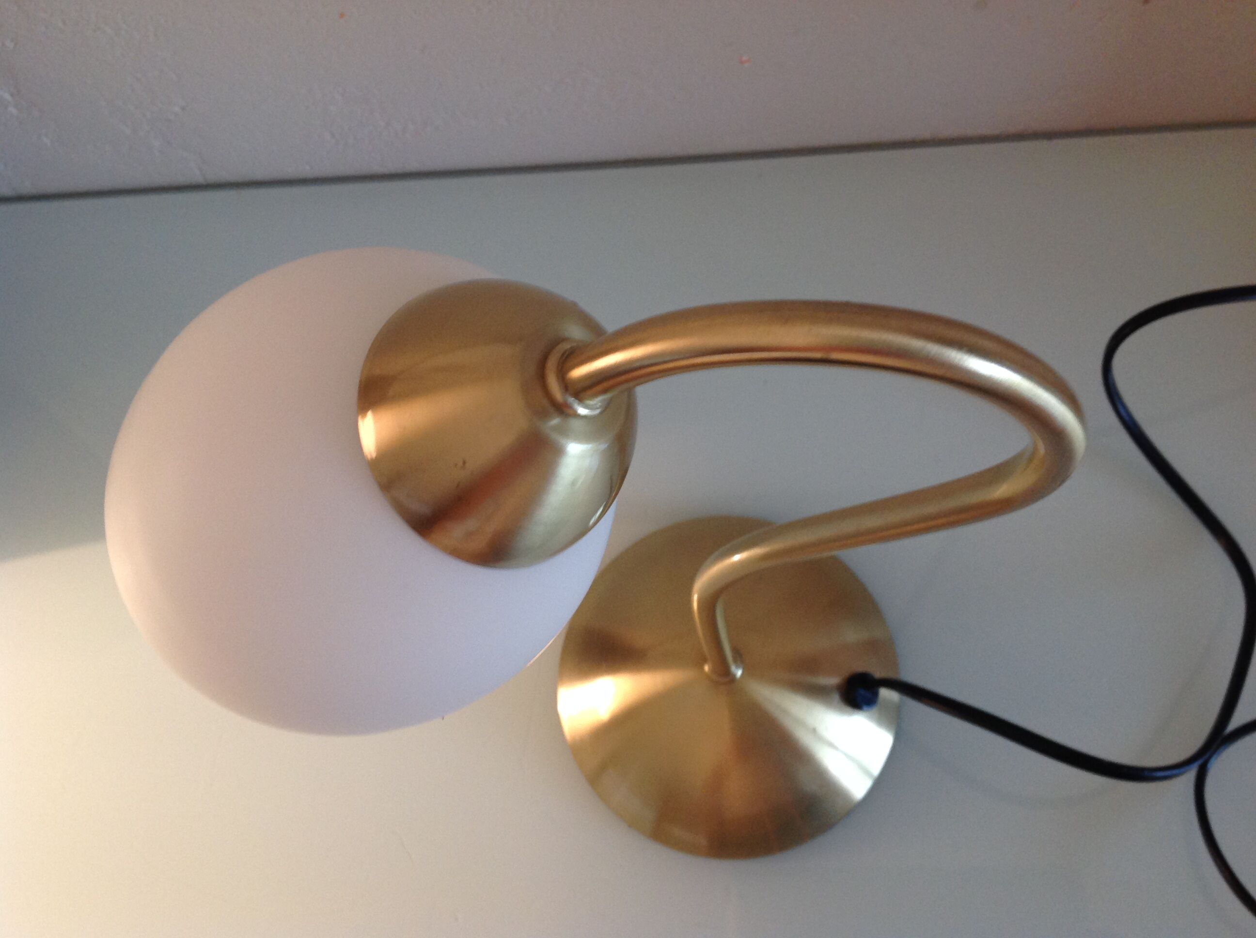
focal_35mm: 35
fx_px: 1268
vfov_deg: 40.6
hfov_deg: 52.7
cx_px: 628
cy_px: 469
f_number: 2.4
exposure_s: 1/15
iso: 125
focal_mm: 4.28
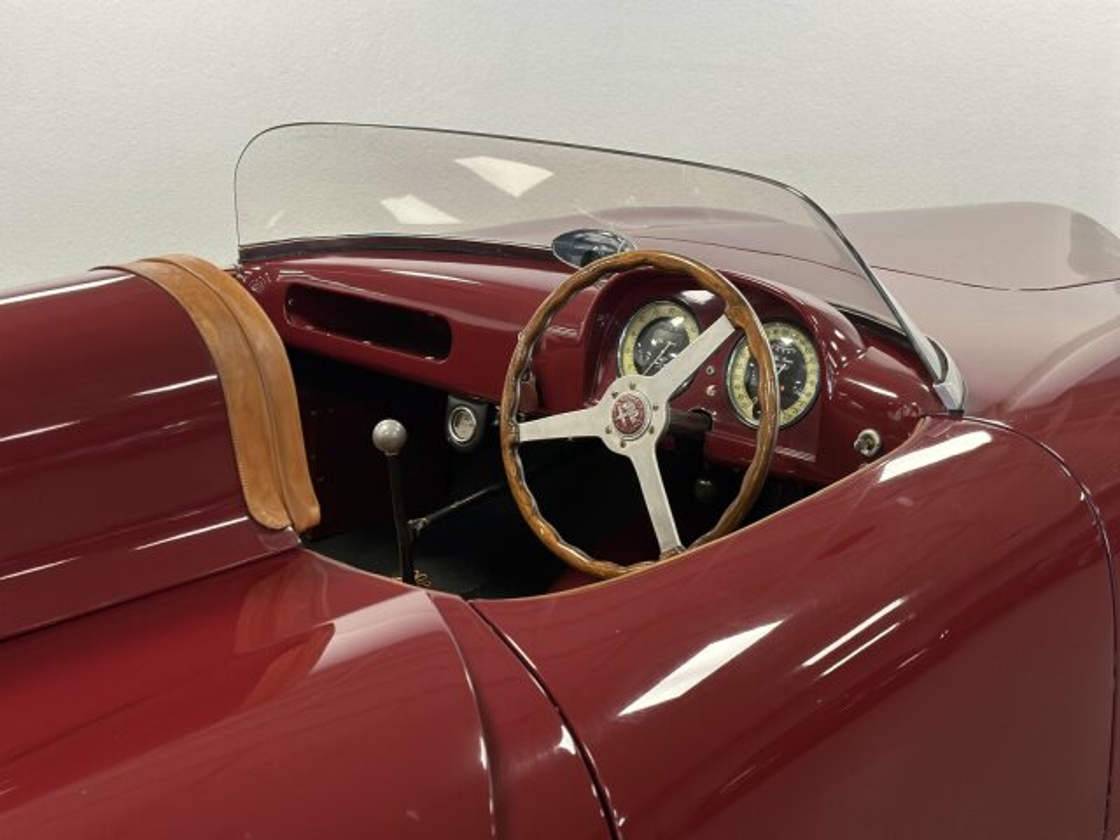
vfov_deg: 30.3
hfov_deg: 39.7
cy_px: 420
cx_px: 560
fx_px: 1553
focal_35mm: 48
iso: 125
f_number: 1.78
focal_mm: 6.86
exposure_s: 1/80
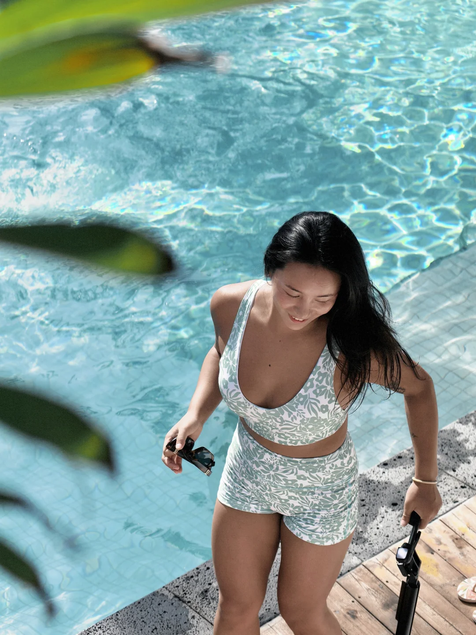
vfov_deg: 22.0
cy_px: 318
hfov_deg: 16.6
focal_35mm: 89
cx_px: 238
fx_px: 1632
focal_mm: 24.13
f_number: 2.4
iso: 100
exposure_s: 1/2481
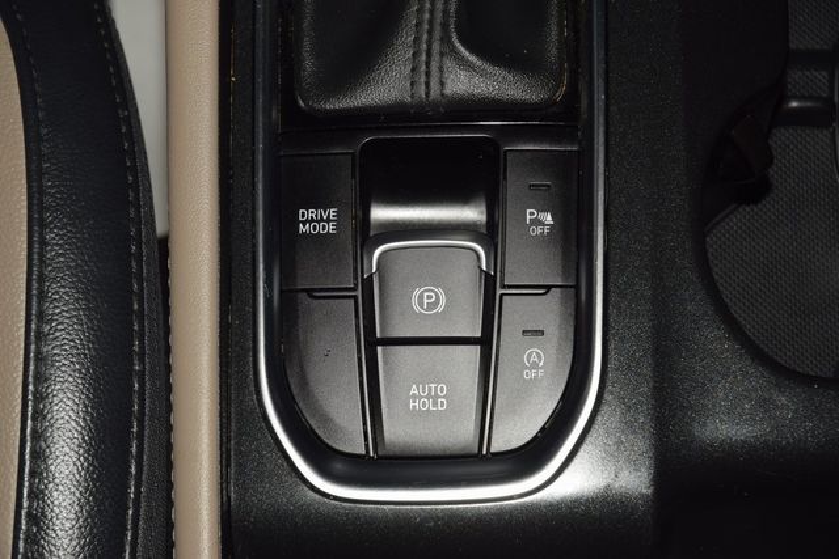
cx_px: 420
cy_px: 280
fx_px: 2447
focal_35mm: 105
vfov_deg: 13.0
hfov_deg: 19.5
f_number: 8
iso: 100
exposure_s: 1/125
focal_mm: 70
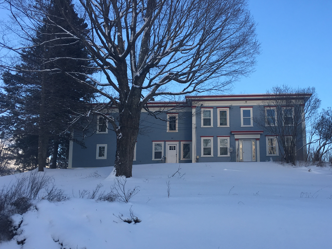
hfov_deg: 47.4
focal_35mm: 39
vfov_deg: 36.7
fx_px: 374
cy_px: 145
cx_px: 209
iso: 25
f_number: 2.2
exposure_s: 1/437
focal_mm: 4.15
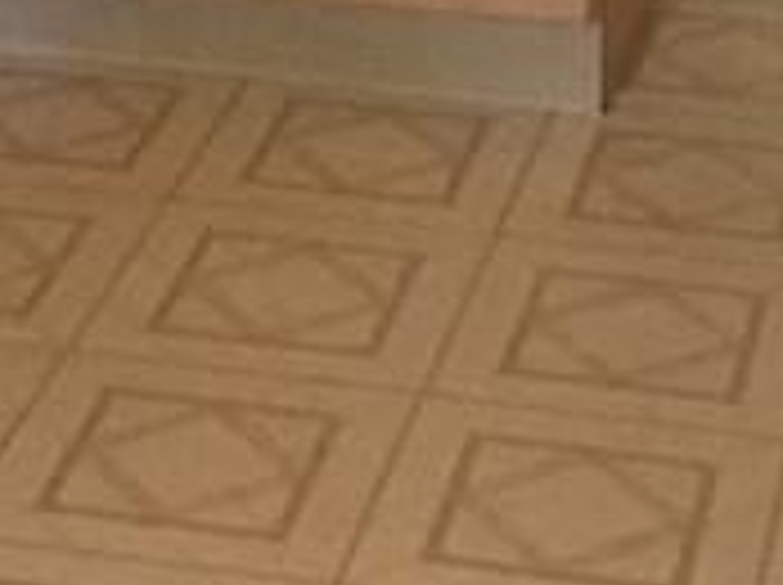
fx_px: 3863
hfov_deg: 11.6
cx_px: 284
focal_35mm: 171
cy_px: -1035
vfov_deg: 7.8
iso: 250
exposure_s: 1/15
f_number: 2.2
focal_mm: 4.15
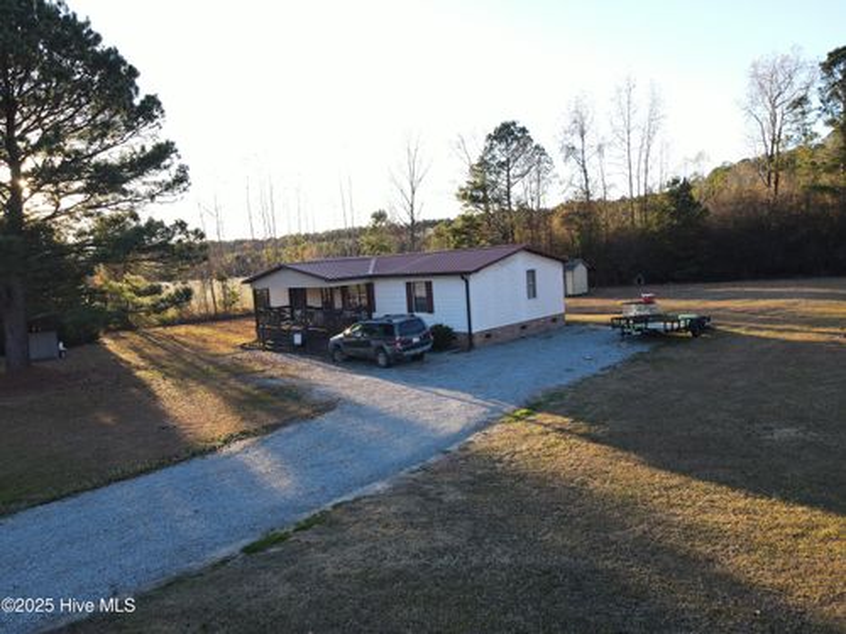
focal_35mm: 24
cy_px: 317
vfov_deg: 56.8
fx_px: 587
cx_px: 423
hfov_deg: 71.6
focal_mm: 4.5
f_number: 2.8
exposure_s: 1/100
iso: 100
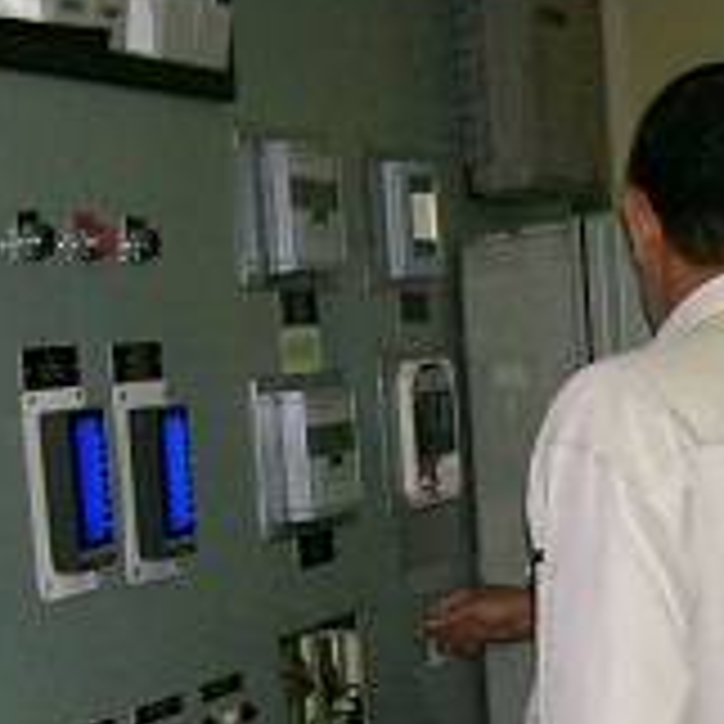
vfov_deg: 17.3
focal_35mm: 99
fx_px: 2343
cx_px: 567
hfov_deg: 17.4
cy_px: 641
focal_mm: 6
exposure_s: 1/16
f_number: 2.7
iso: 140
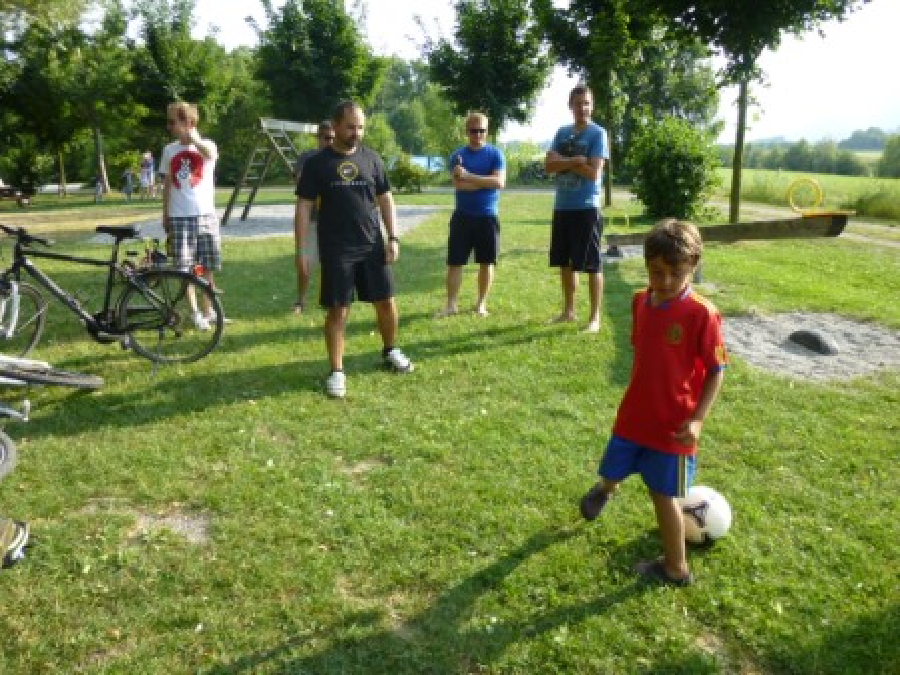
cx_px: 450
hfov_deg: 69.4
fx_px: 650
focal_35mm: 25
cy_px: 338
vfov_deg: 54.9
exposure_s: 1/400
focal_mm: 4.5
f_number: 3.1
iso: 100
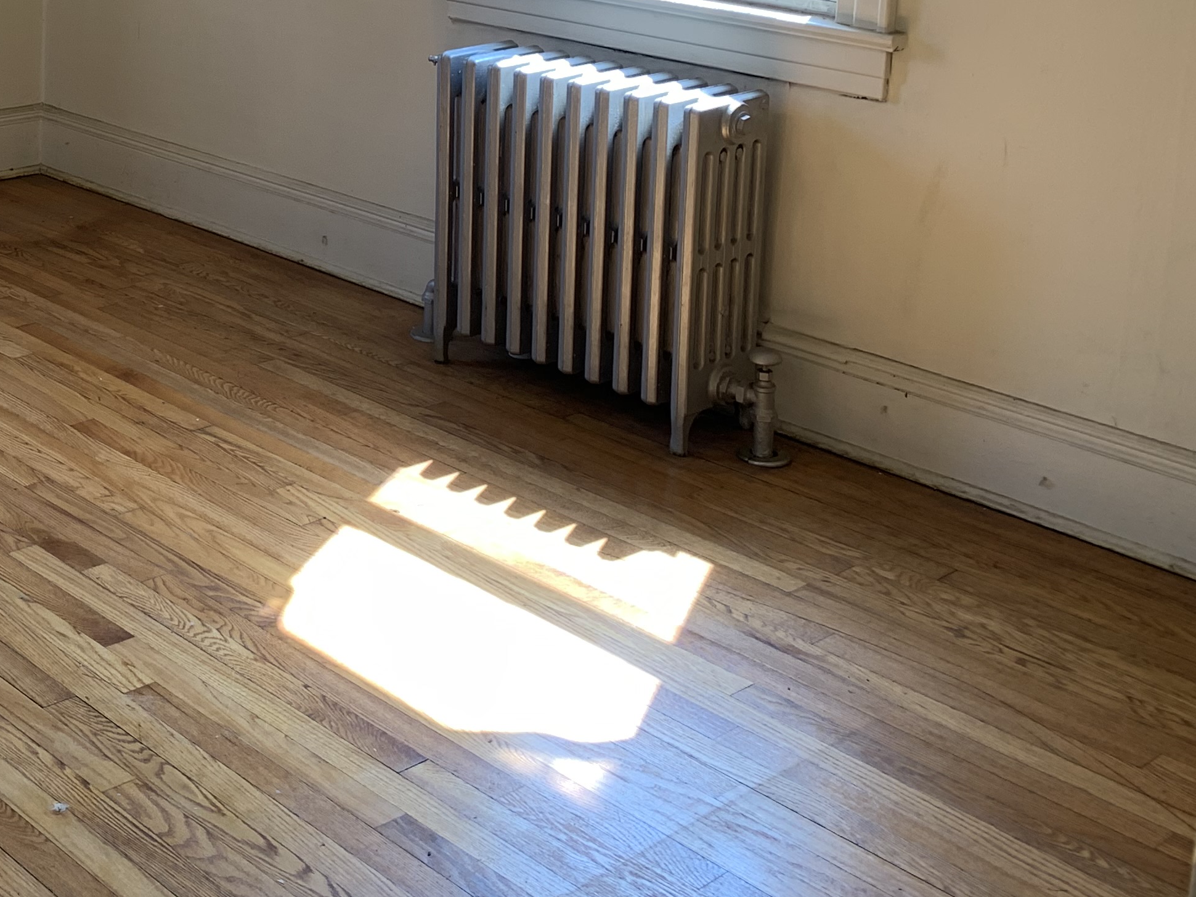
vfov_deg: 25.6
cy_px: -20
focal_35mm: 54
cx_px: 3
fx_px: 1866
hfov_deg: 32.7
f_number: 1.8
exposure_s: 1/120
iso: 32
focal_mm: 4.25
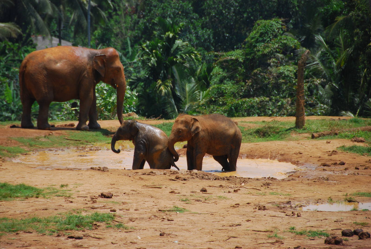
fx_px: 3095
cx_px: 186
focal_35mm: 300
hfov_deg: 6.9
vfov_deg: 4.6
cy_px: 124
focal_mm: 200
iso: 200
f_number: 5.6
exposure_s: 1/320
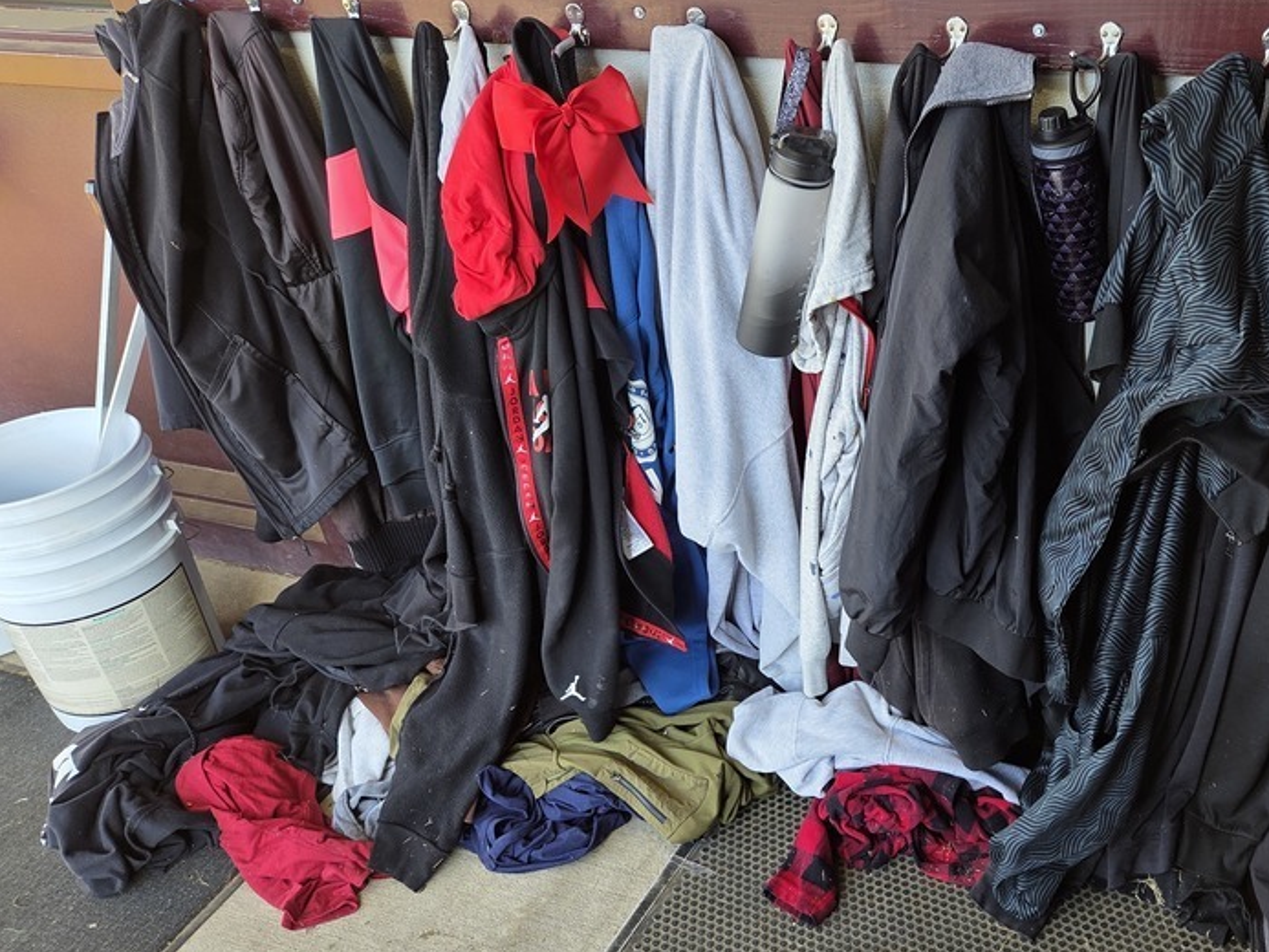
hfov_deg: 52.3
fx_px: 1247
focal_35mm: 34
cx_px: 905
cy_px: 516
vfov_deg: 41.8
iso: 50
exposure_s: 1/120
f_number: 1.8
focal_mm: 5.4
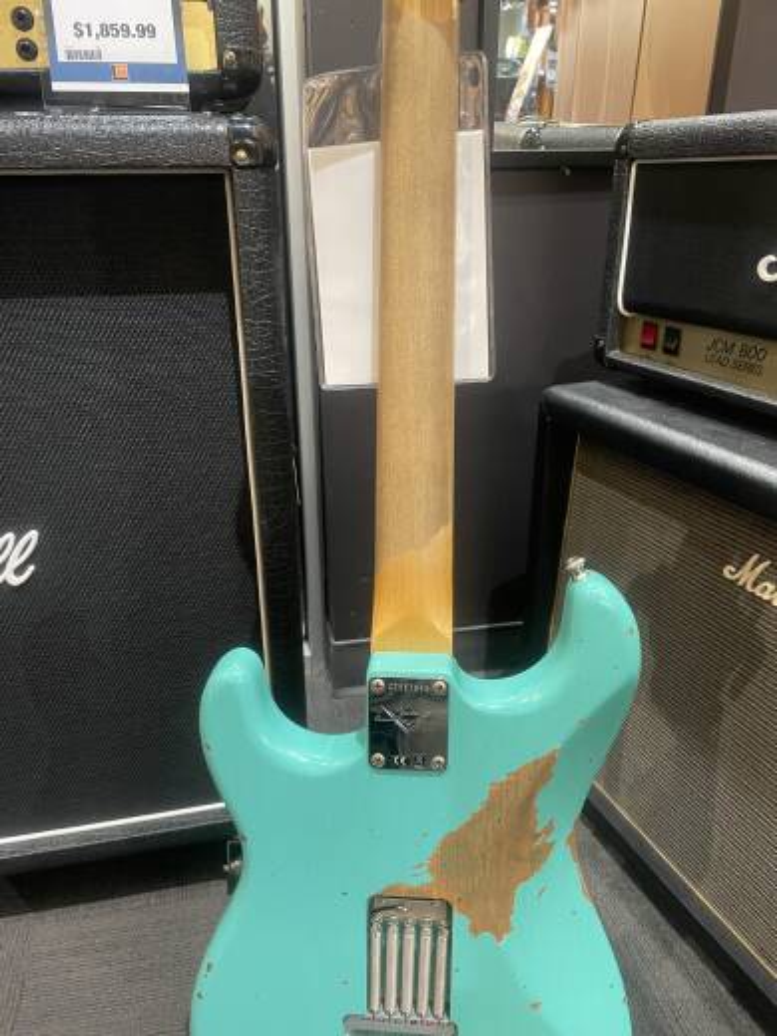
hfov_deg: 53.1
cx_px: 388
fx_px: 778
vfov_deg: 67.3
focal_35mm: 26
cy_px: 518
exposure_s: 1/60
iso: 500
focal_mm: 4.2
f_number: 1.6
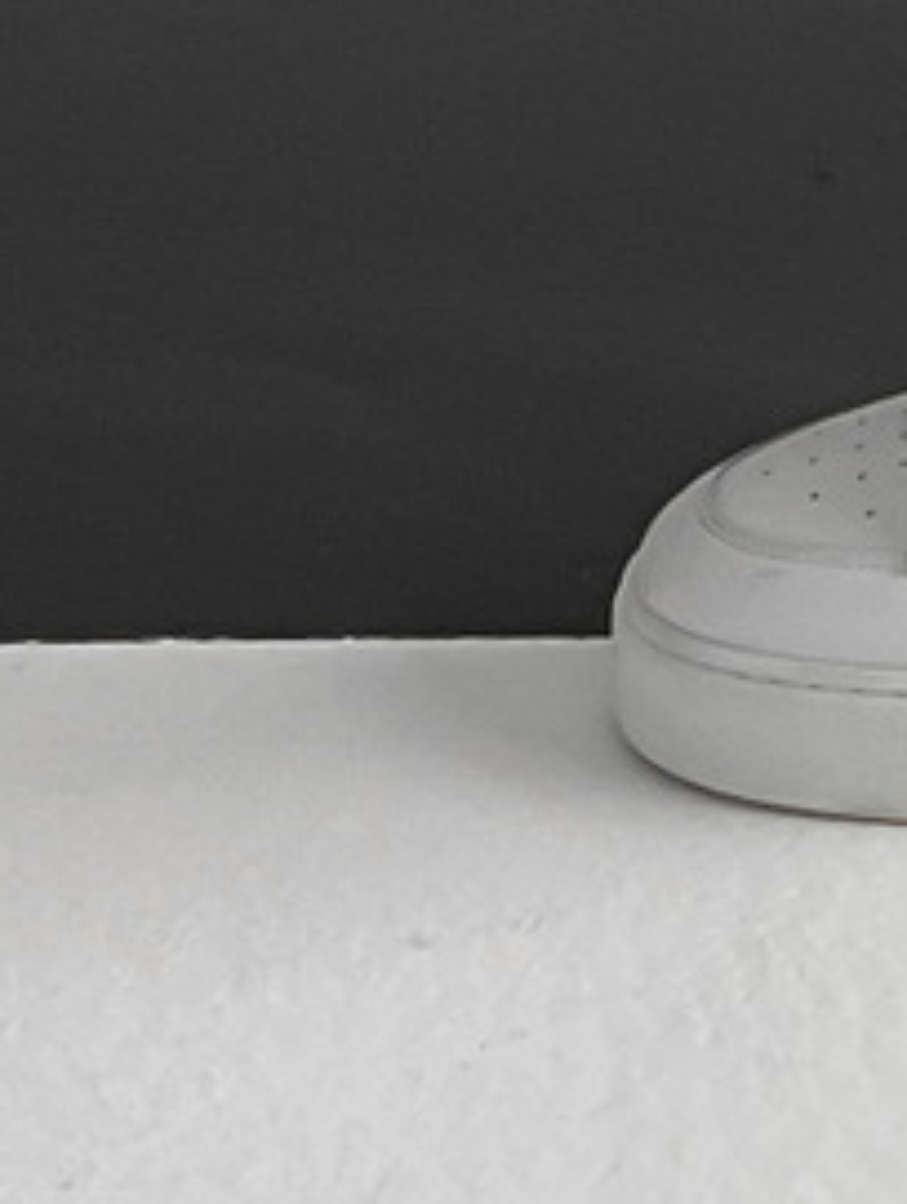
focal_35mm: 171
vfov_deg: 10.0
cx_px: 2156
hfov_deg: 8.1
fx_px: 5960
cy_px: -1764
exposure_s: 1/120
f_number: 1.8
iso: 32
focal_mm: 3
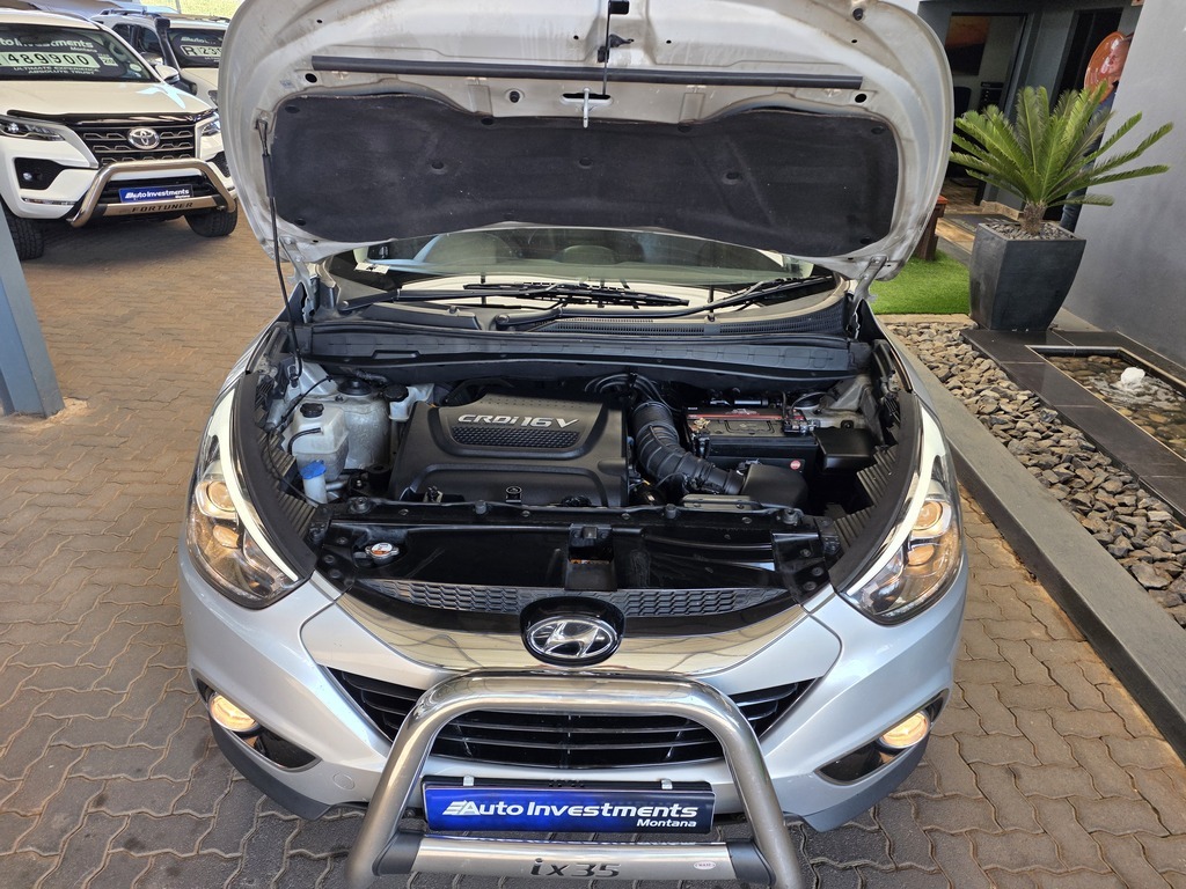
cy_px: 444
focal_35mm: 23
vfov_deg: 58.9
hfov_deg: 73.9
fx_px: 788
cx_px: 593
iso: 50
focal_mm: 6.25
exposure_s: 1/180
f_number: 1.7
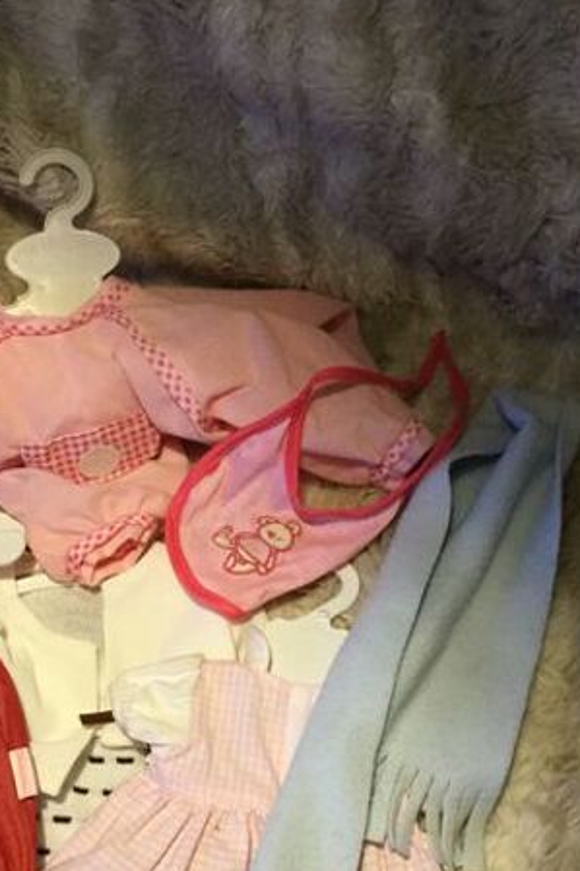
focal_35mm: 46
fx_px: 1112
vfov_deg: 42.2
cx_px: 204
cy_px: 584
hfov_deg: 29.1
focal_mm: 3.3
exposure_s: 1/20
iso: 200
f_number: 2.4
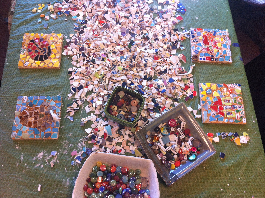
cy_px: 99
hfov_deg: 52.7
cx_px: 132
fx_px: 268
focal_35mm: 35
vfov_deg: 40.6
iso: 100
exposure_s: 1/40
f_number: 2.8
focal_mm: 3.85
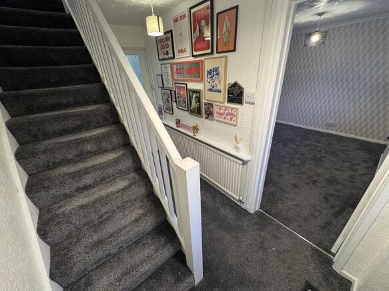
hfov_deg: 102.1
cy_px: 146
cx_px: 194
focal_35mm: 14
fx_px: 157
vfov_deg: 85.7
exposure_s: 1/50
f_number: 2.2
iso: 200
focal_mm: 2.22
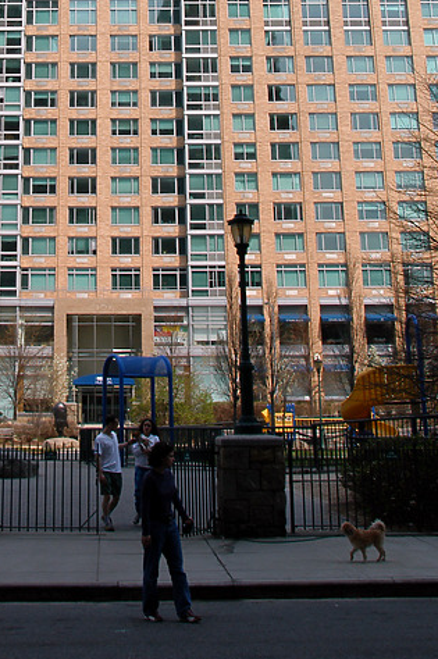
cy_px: 71
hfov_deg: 23.4
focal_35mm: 57
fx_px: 1042
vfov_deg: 33.3
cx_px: 88
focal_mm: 20
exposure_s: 1/320
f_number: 9
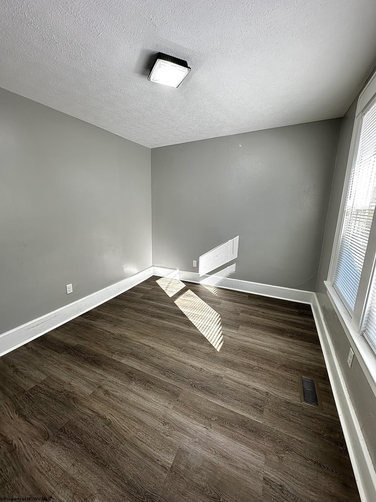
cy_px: 251
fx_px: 203
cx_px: 188
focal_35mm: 14
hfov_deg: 85.7
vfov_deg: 102.1
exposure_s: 1/120
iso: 50
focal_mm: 2.22
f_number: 2.2
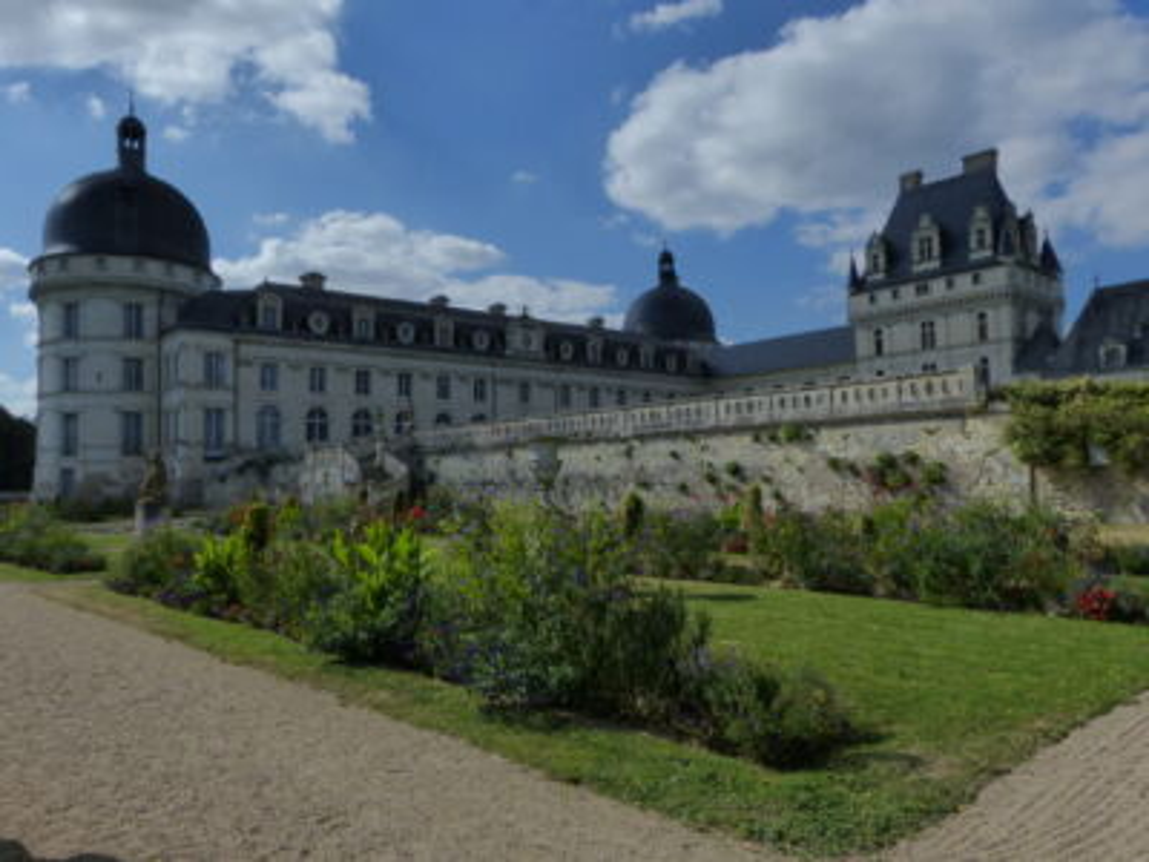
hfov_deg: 69.4
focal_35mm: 25
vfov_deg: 54.9
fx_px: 830
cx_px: 574
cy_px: 431
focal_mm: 4.5
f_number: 8
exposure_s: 1/1000
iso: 200
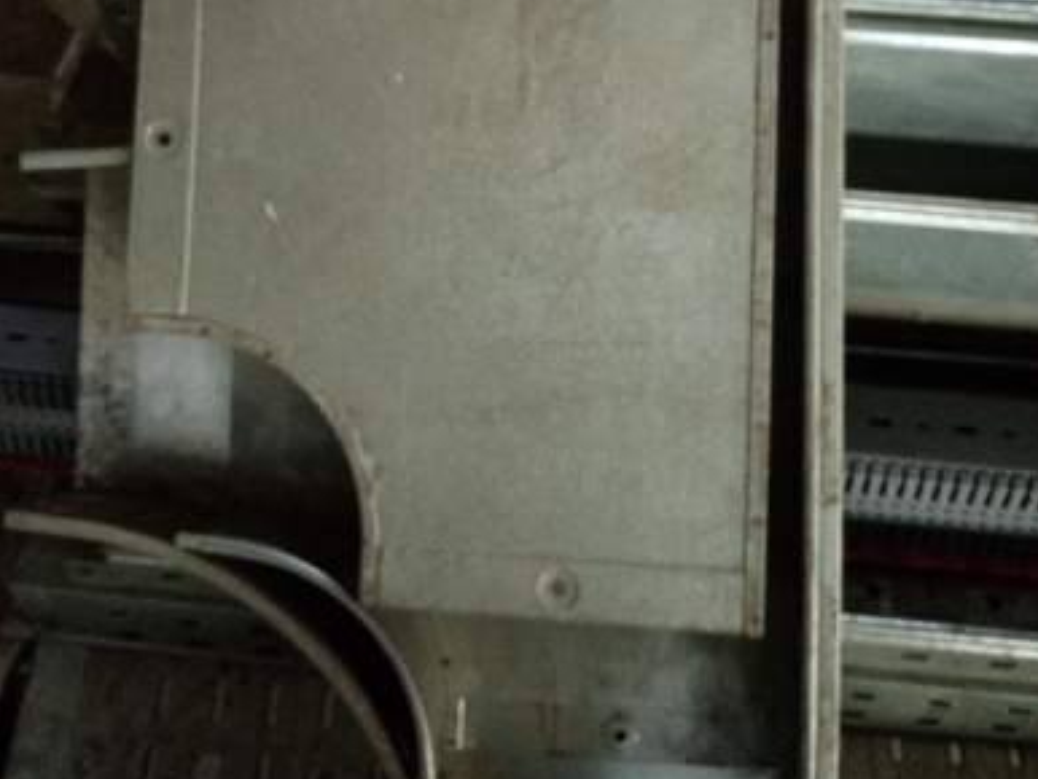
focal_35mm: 35
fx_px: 1050
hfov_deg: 52.6
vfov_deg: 38.9
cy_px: 137
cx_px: 522
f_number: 1.8
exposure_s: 1/25
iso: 438
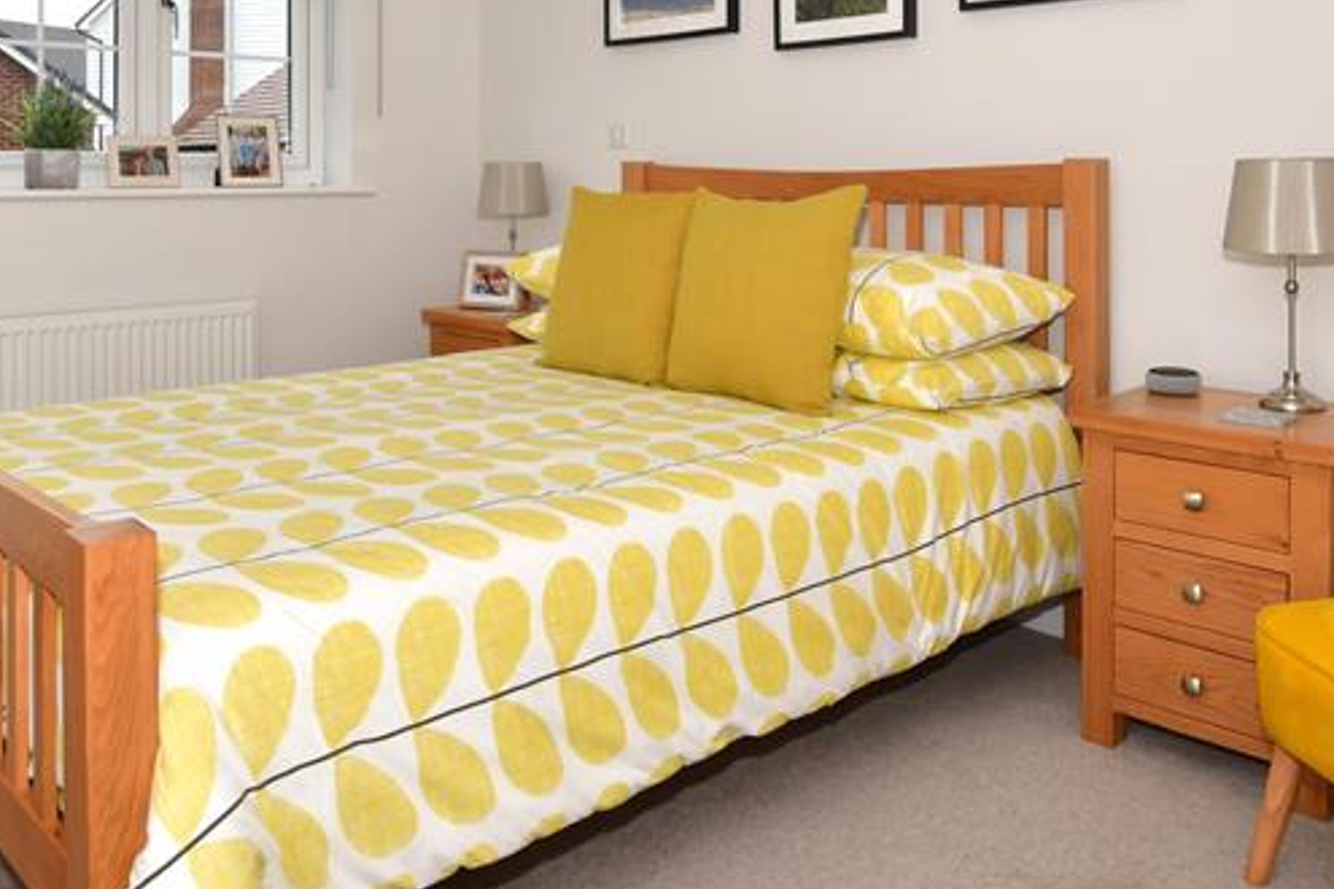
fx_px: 1149
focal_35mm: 31
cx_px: 628
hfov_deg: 60.2
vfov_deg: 40.3
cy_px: 158
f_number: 8
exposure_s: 1/60
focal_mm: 10
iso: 160
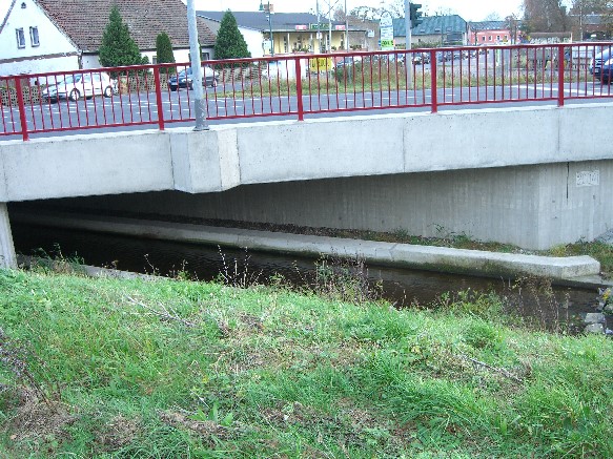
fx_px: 673
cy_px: 230
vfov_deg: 37.7
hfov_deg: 49.0
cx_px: 306
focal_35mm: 38
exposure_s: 1/60
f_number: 2.8
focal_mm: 7.9
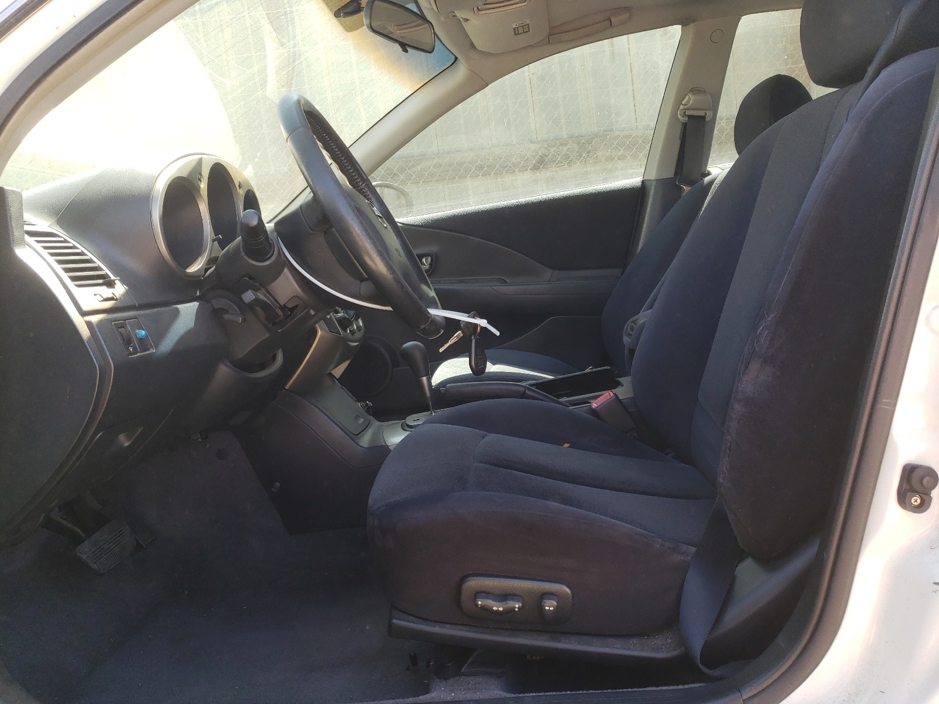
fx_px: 705
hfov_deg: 67.3
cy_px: 352
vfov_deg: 53.1
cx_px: 470
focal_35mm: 26
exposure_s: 1/208
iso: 50
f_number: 1.5
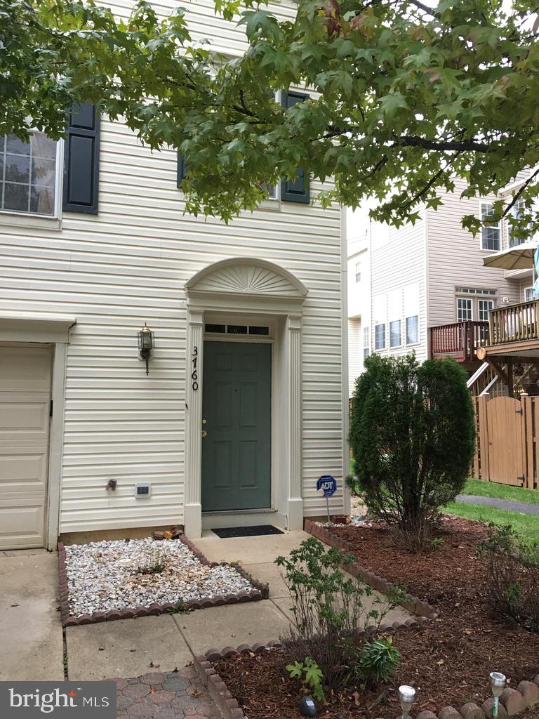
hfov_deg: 48.2
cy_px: 360
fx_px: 602
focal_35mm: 29
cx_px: 270
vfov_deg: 61.7
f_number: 2.2
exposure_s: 1/15
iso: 40
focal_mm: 4.15
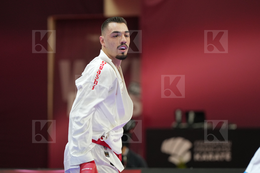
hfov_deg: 7.6
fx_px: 1950
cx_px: 130
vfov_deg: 5.1
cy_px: 86
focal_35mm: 270
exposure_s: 1/1000
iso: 2000
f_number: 2.8
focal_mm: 180
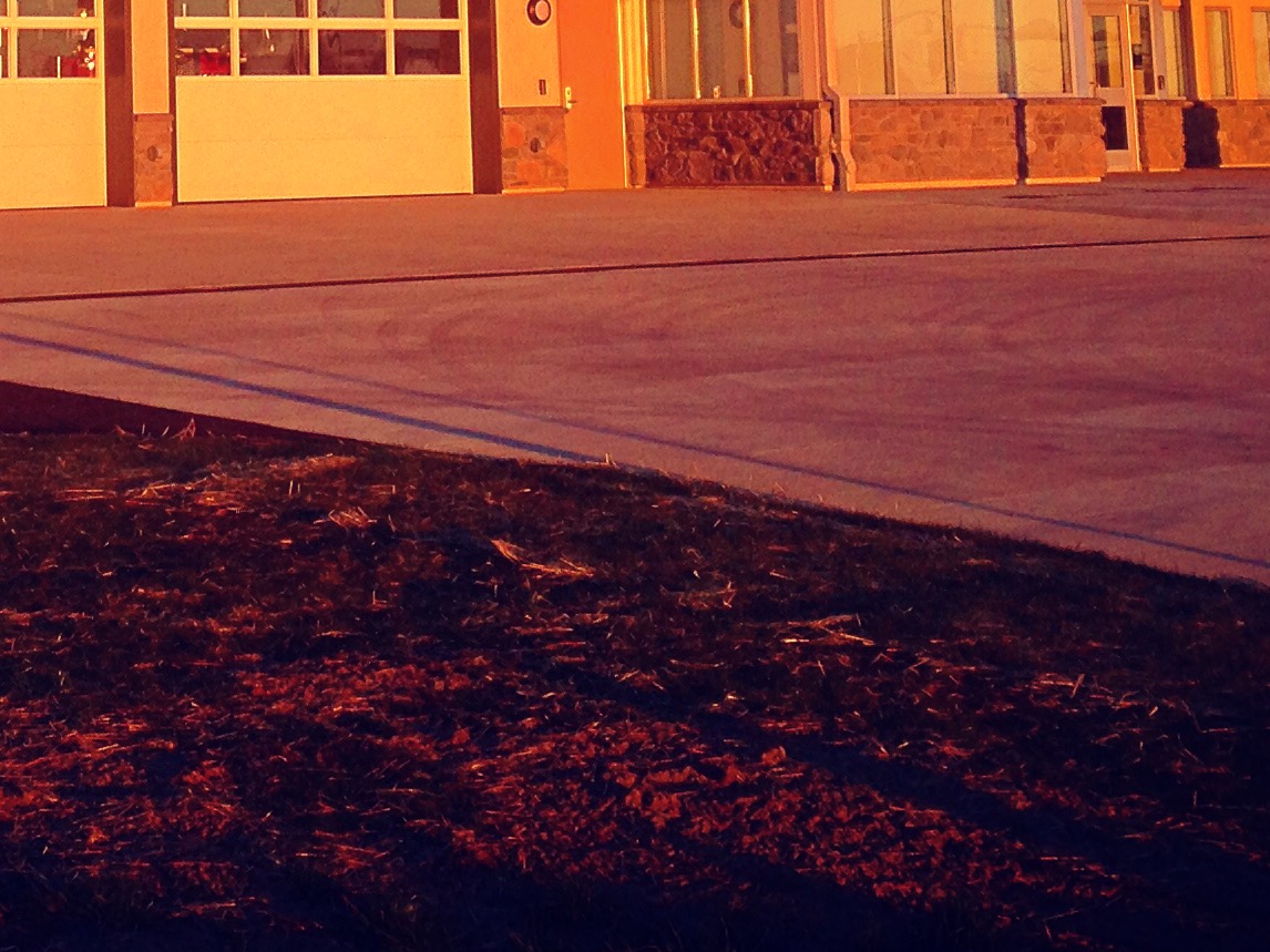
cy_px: -347
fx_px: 3448
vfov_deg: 14.9
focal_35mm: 94
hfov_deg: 20.5
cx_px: 177
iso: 50
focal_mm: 4.12
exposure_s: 1/511
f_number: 2.4
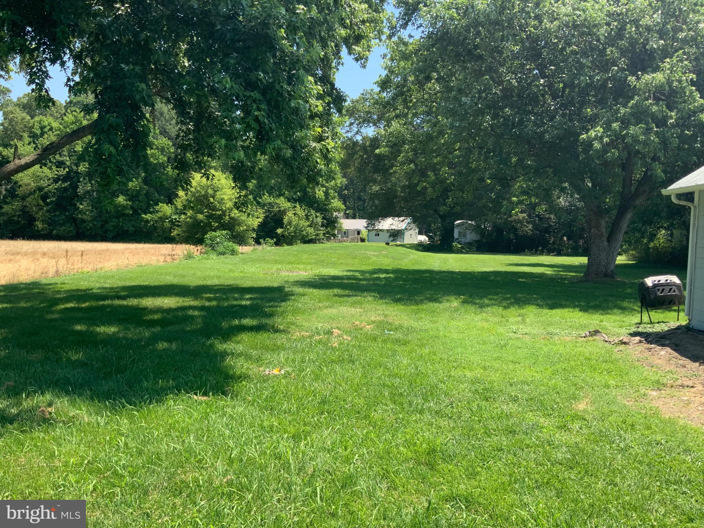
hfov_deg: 61.7
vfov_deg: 48.2
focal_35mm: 29
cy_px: 264
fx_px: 590
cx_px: 352
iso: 16
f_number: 1.8
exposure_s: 1/627
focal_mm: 3
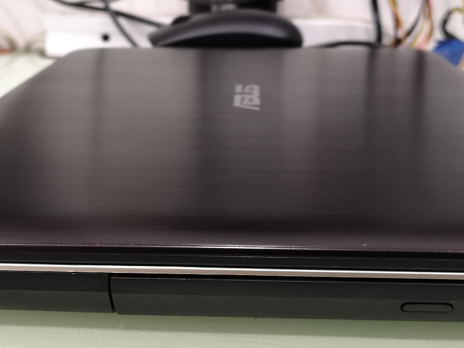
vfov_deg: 24.7
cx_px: 214
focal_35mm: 59
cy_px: 120
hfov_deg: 32.7
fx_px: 791
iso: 250
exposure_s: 1/33.3
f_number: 1.8
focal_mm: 3.95
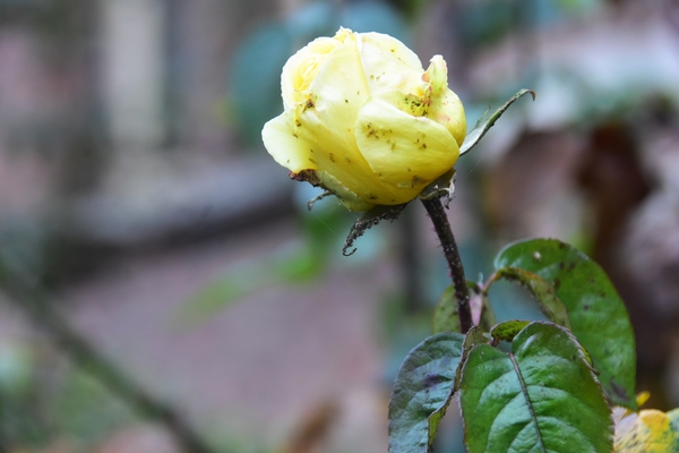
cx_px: 340
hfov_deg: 9.1
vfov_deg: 6.1
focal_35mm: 225
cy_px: 226
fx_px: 4243
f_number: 9
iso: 800
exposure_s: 1/25
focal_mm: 150
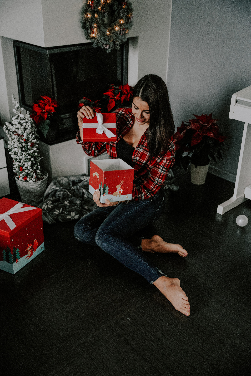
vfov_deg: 47.7
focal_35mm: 41
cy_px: 188
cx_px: 126
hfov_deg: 32.9
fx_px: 425
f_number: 3.2
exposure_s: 1/250
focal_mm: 40.7
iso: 5000
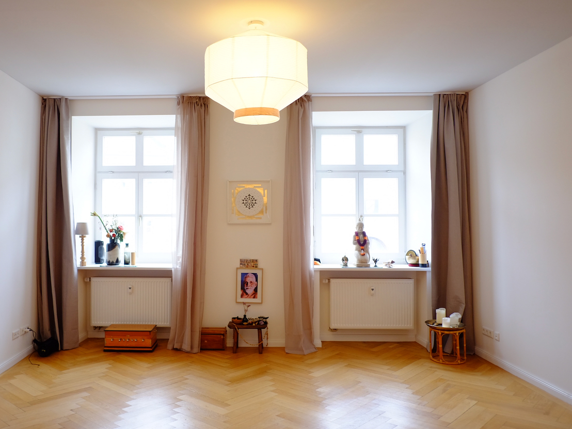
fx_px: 496
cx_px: 242
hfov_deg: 59.7
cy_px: 210
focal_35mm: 30
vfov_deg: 46.8
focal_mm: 18
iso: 400
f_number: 2
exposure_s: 1/30
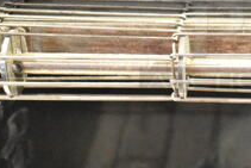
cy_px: 30
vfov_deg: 12.6
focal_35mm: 108
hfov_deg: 18.2
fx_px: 757
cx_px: 272
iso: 6400
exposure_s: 1/80
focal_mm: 25
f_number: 4.5
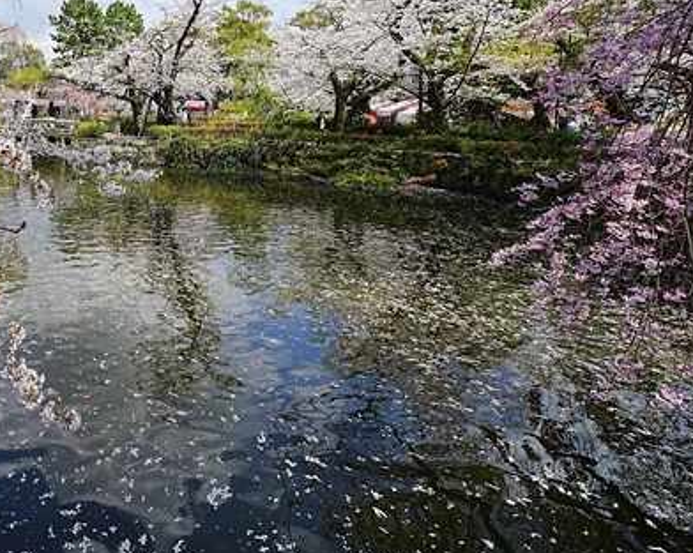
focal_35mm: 23
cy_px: 102
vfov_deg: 55.9
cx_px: 65
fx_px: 471
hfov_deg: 61.0
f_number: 7.1
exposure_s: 1/250
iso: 100
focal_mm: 12
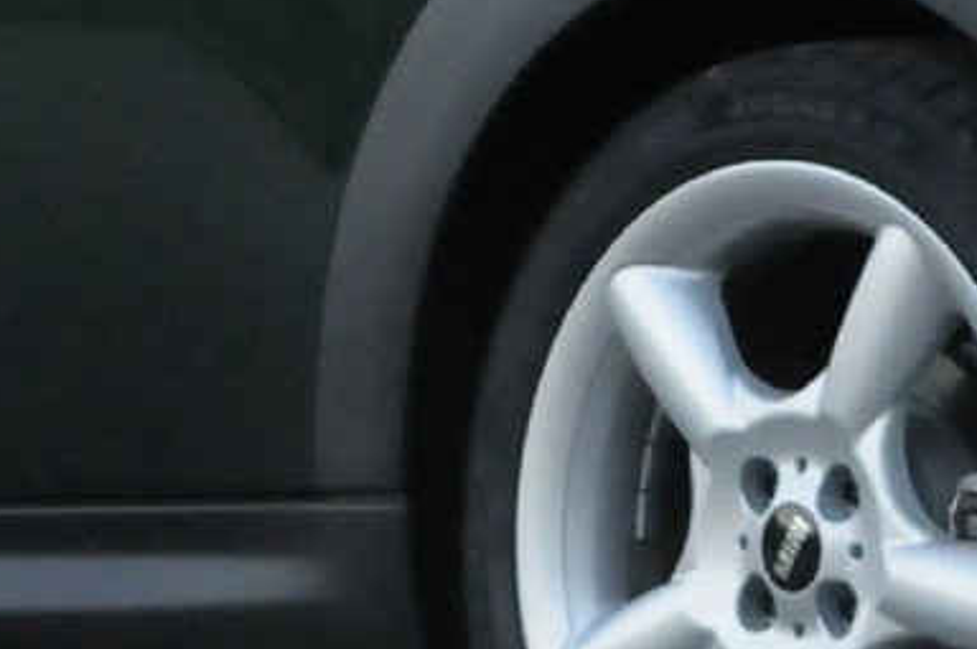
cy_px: -370
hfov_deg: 2.5
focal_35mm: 839
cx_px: 616
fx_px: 22740
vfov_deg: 1.6
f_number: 5
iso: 2000
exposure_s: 1/500
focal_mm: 86
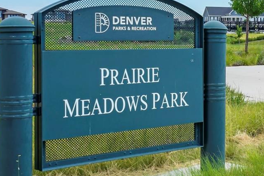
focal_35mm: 88
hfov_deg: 22.0
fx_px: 645
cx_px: 281
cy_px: 47
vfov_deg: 15.5
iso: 100
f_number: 14
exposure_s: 1/80
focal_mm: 35
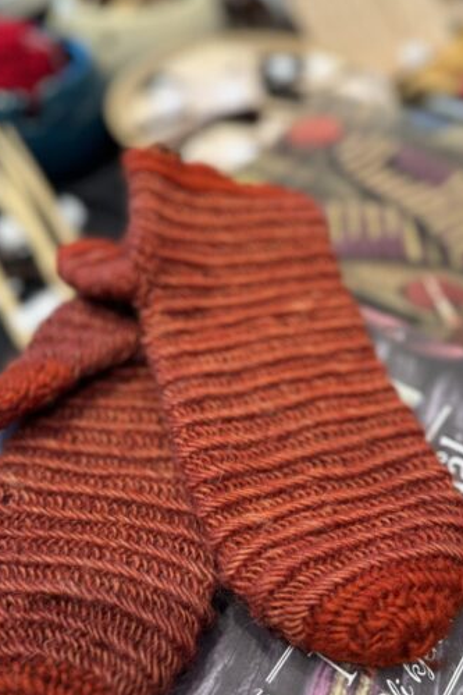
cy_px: 369
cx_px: 257
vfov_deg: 54.4
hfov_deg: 37.8
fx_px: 675
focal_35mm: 35
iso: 125
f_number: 1.78
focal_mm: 6.76
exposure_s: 1/50
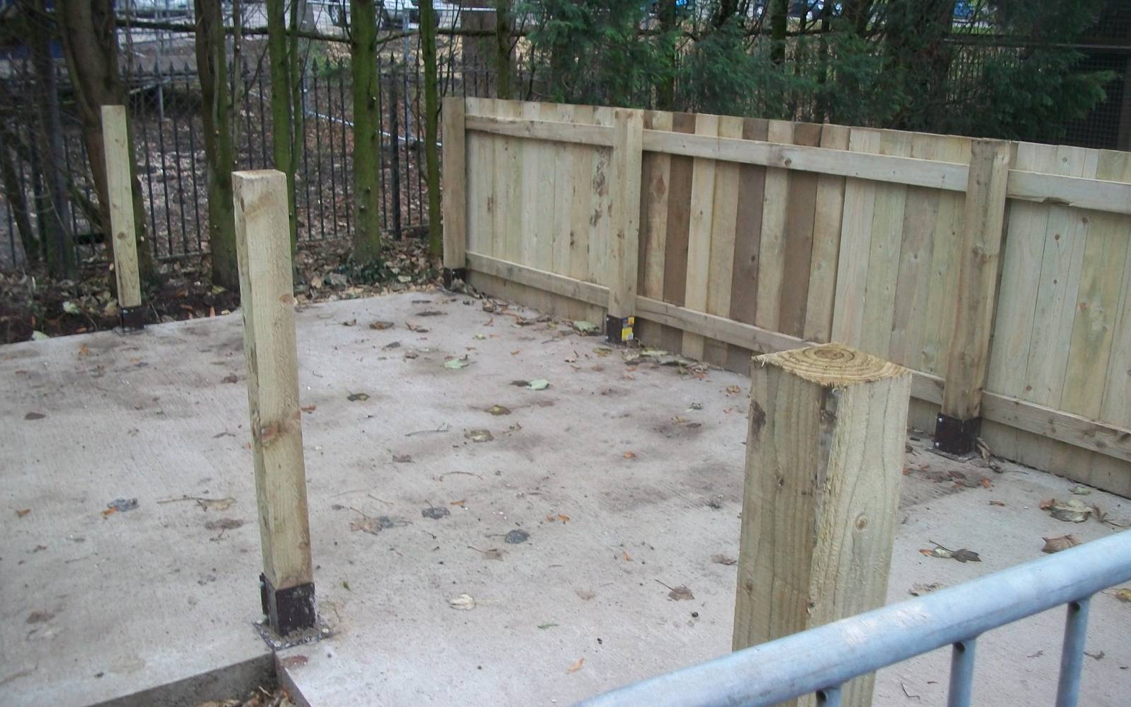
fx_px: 1048
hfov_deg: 56.7
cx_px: 566
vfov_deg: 37.3
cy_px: 324
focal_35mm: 34
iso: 160
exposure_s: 1/25
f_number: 2.9
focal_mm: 5.7
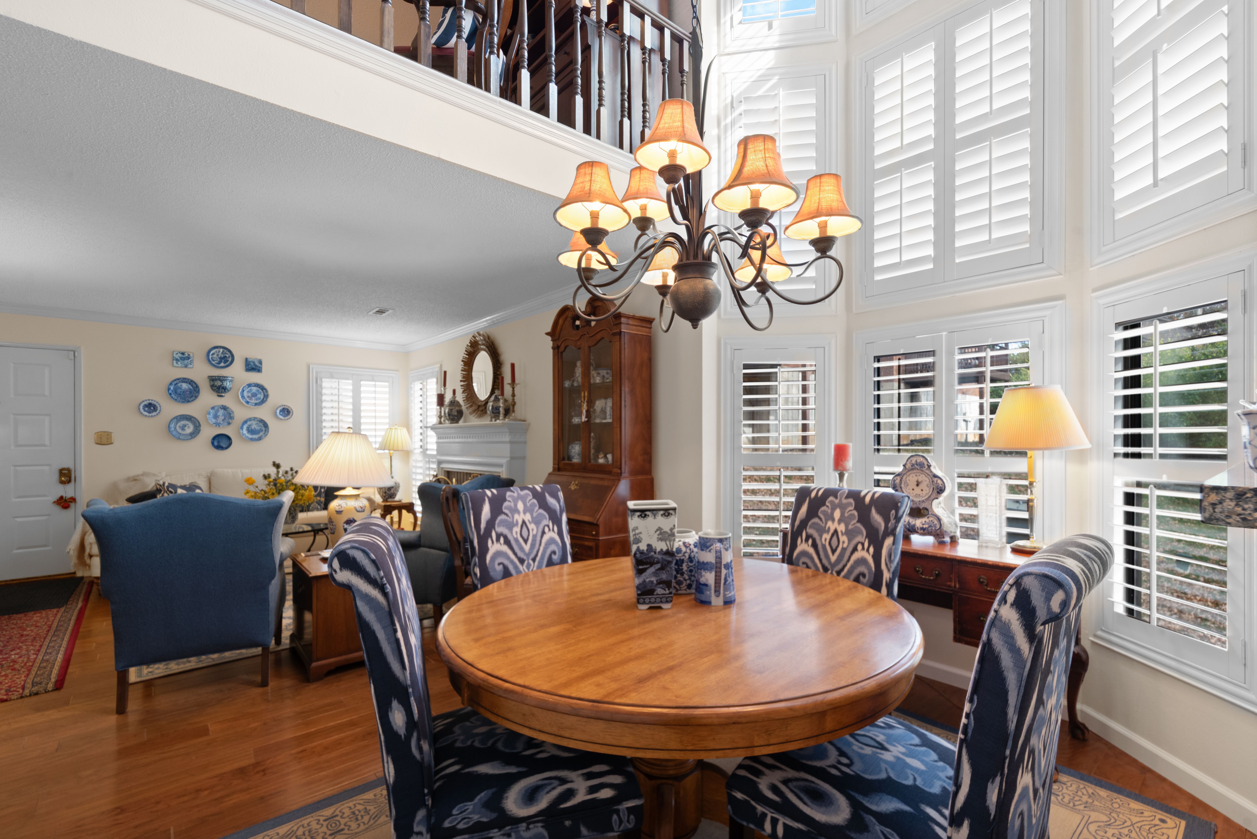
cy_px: 420
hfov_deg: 100.4
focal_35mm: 15
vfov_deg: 77.4
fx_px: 524
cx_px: 628
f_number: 7.1
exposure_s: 1/4
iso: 400
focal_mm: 15
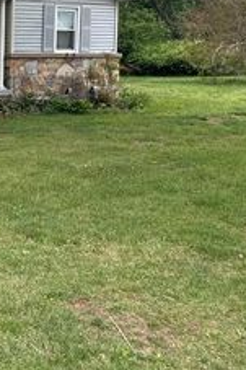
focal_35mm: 55
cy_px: 105
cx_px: -114
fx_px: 565
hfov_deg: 21.1
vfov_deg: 35.7
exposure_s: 1/580
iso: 100
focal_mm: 6.76
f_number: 1.78
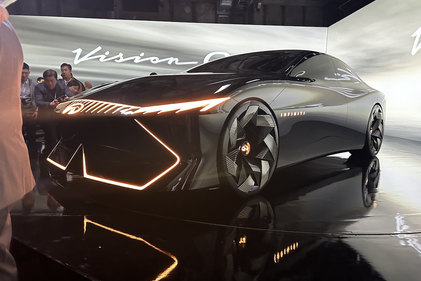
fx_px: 327
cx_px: 209
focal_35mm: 28
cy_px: 145
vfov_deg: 46.4
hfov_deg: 65.5
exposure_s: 1/41
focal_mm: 5.7
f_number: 1.5
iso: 500
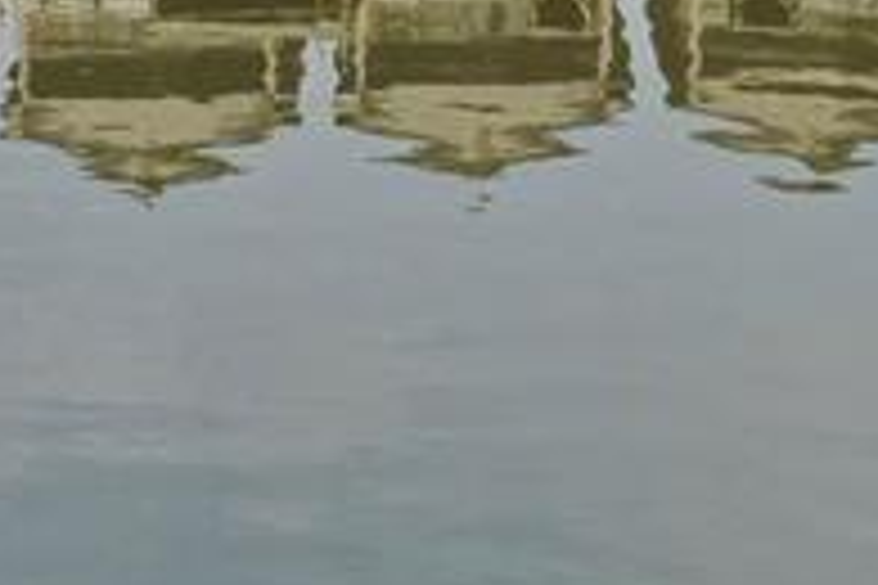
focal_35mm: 147
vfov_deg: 9.1
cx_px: 743
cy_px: -270
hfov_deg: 13.9
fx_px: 3585
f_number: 5
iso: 100
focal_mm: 10.26
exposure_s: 1/240
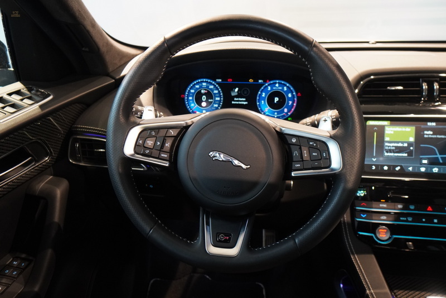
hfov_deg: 67.4
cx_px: 223
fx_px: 335
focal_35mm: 27
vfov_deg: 48.0
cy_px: 149
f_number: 4
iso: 2000
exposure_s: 1/13
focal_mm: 18
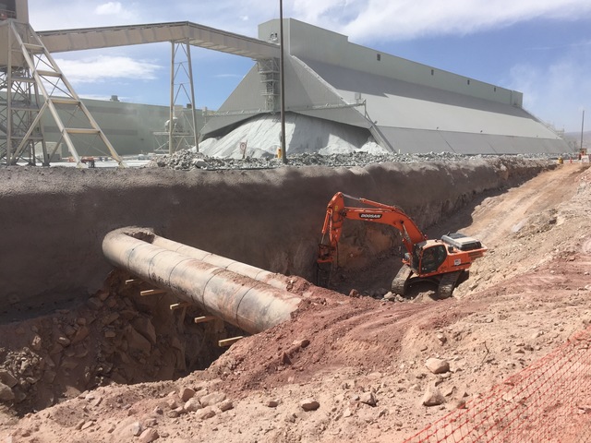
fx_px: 495
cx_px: 296
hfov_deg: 61.7
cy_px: 222
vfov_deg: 48.2
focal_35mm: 29
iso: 32
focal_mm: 4.15
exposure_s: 1/3049
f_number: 2.2
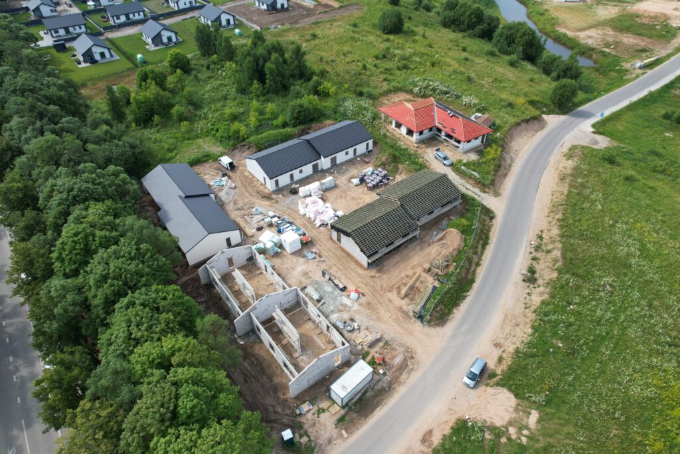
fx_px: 416
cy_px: 227
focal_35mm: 22
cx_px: 340
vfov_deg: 57.2
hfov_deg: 78.6
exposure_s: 1/800
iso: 100
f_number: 2.8
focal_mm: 8.38
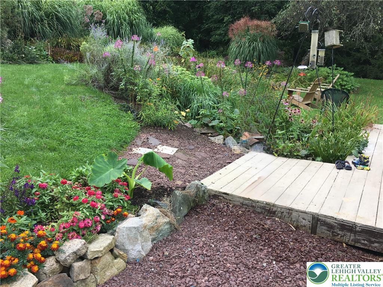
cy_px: 144
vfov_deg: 48.2
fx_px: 321
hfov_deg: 61.7
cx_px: 192
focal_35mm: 29
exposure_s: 1/291
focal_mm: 4.15
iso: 25
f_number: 2.2
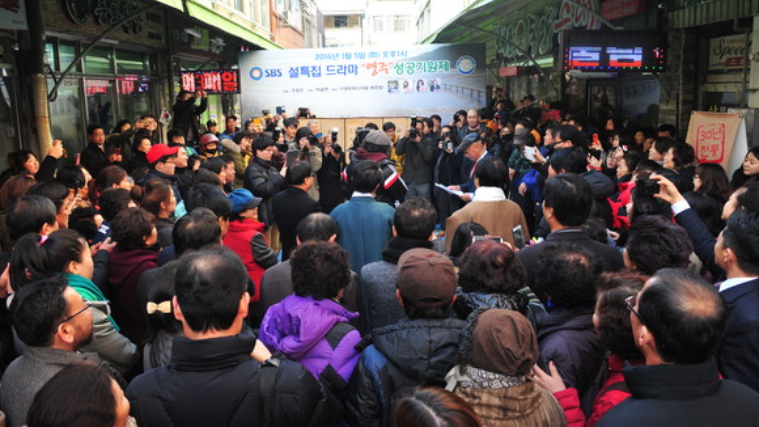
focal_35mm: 26
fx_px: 523
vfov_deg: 44.1
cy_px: 167
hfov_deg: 71.9
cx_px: 368
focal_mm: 24
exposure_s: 1/250
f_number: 8
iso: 1250
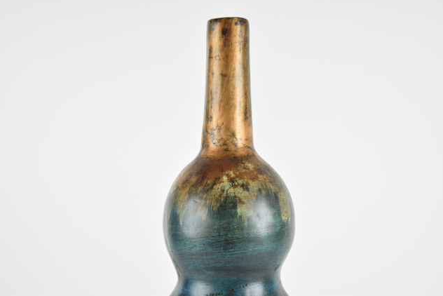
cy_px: 147
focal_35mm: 84
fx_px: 1028
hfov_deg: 24.3
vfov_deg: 16.4
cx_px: 224
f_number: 6.3
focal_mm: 55
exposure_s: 1/125
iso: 400
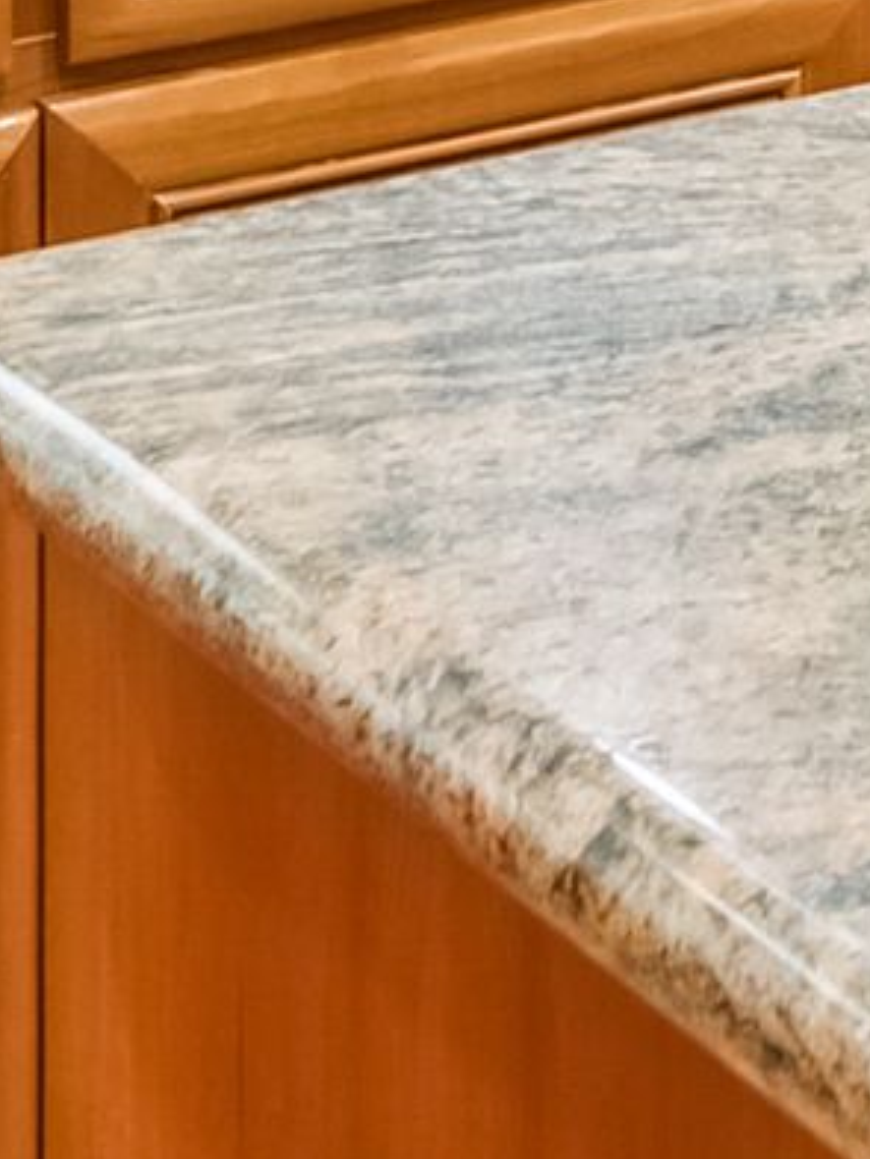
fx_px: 5158
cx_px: 1457
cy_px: -1271
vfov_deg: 11.4
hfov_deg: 9.3
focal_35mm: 154
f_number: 9
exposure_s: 1/8
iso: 400
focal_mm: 14
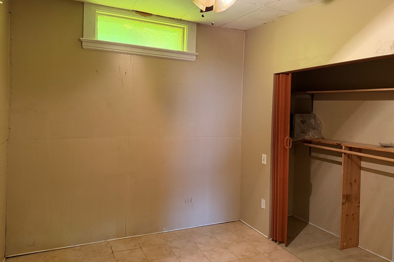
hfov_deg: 69.4
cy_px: 112
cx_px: 196
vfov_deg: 49.4
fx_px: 284
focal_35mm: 26
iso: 800
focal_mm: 6.76
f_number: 1.78
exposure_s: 1/40
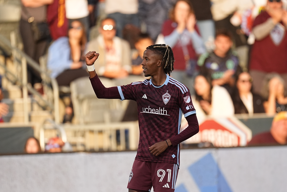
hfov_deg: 2.3
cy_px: 96
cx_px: 144
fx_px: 7181
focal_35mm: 900
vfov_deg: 1.5
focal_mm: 600
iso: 2000
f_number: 4
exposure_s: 1/4000
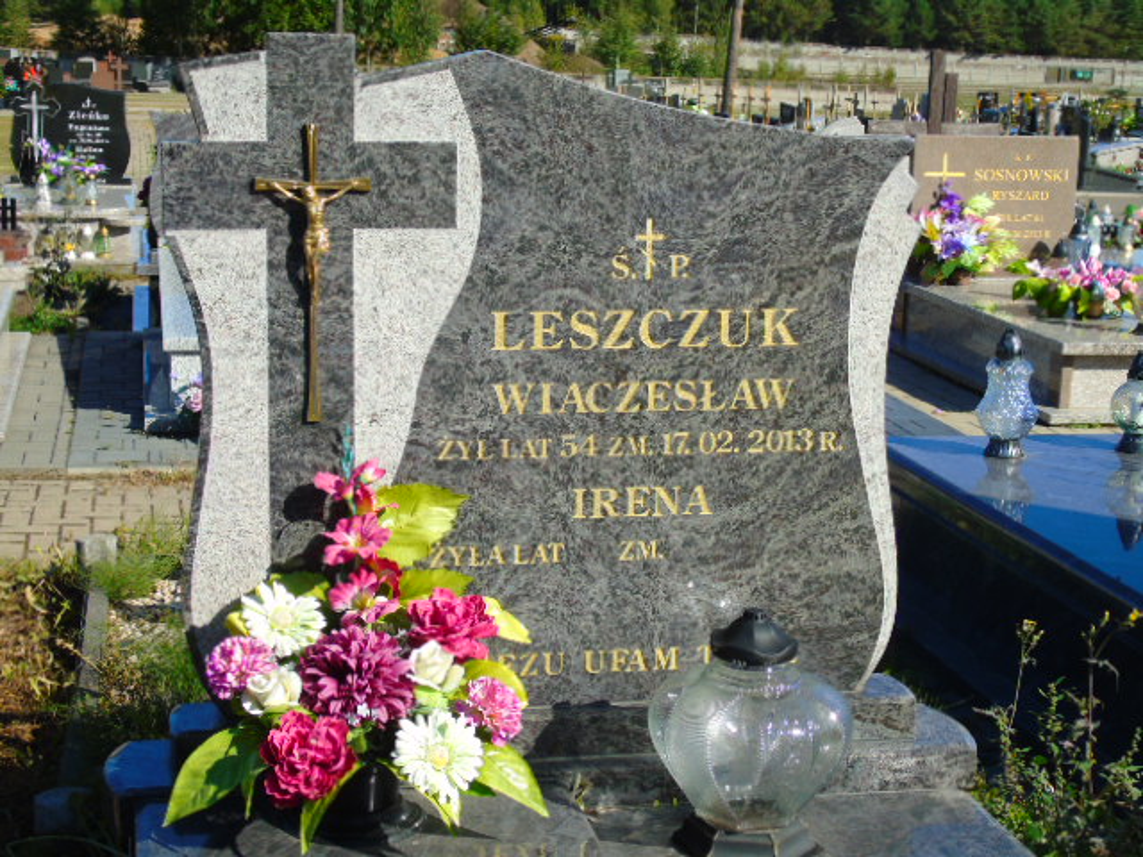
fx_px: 2047
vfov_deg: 23.7
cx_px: 572
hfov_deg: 31.2
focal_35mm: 62
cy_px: 428
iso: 80
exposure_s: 1/500
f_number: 4.5
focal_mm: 11
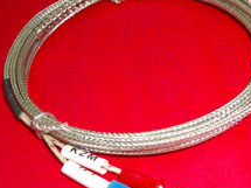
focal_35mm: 65
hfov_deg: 29.1
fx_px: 471
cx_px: 207
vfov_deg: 22.5
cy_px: 128
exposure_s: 1/60
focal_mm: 5.8
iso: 100
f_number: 4.3
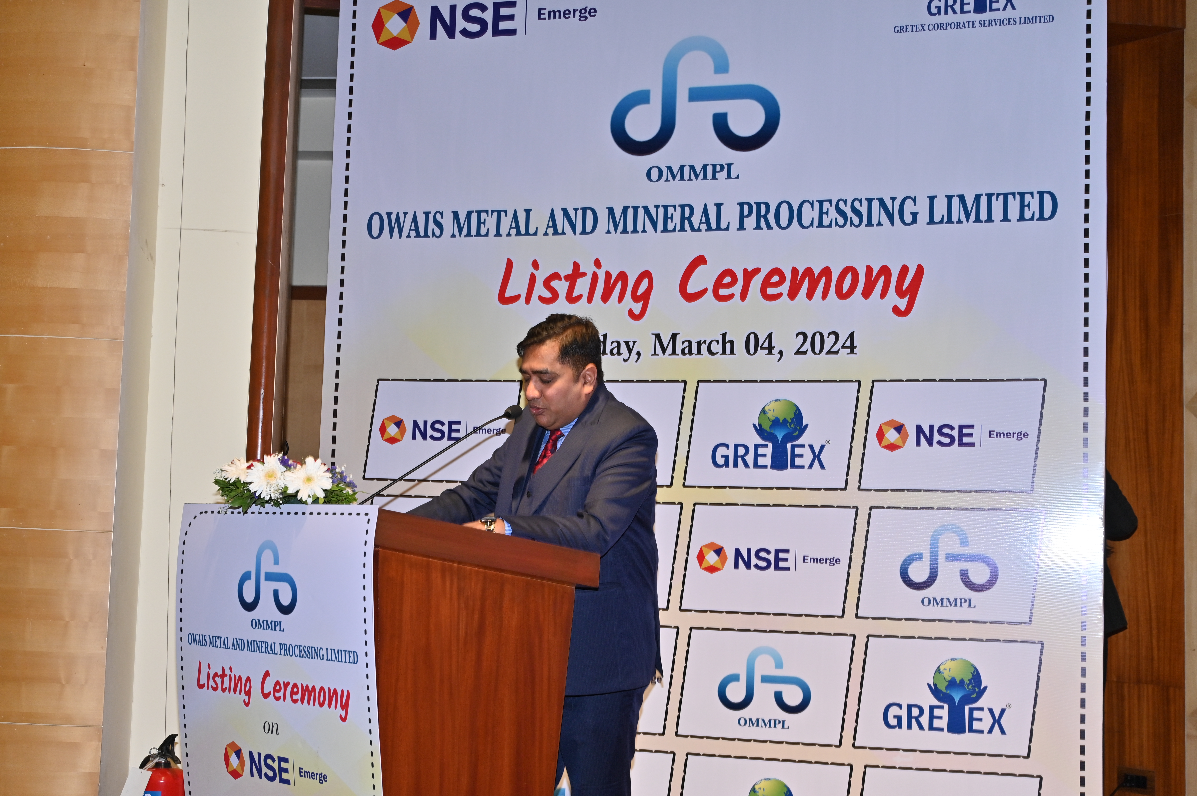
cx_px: 598
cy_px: 398
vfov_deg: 29.2
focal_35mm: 46
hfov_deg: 42.8
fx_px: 1528
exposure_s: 1/160
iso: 400
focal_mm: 46
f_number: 5.6
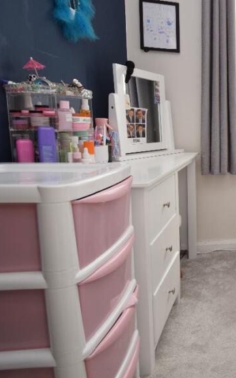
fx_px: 278
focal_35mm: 27
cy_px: 158
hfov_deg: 32.6
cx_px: 316
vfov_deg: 68.0
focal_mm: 10
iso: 100
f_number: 5
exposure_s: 1/100
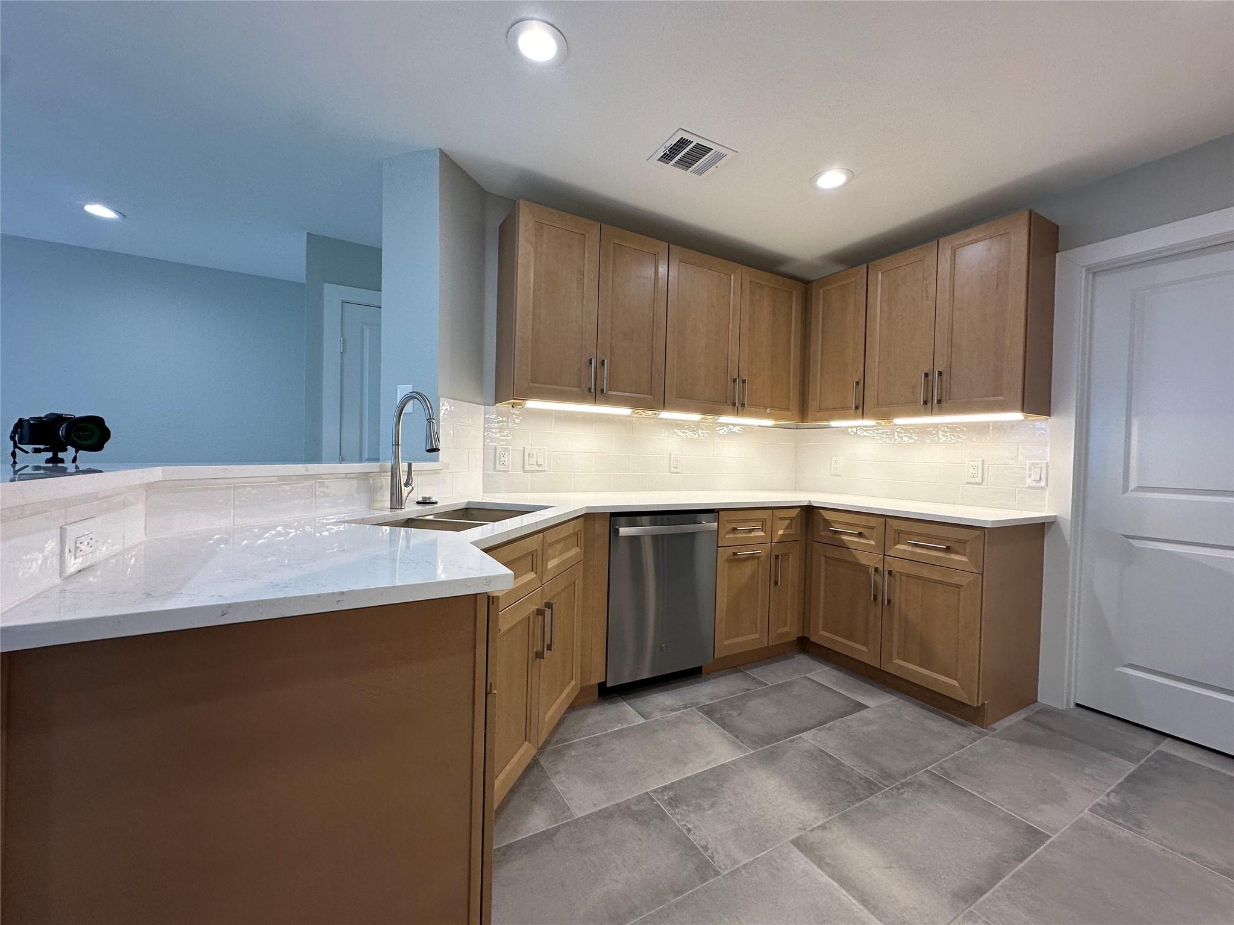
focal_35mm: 14
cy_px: 462
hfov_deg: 102.1
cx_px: 617
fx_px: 499
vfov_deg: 85.7
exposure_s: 1/120
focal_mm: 2.22
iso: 80
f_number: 2.2
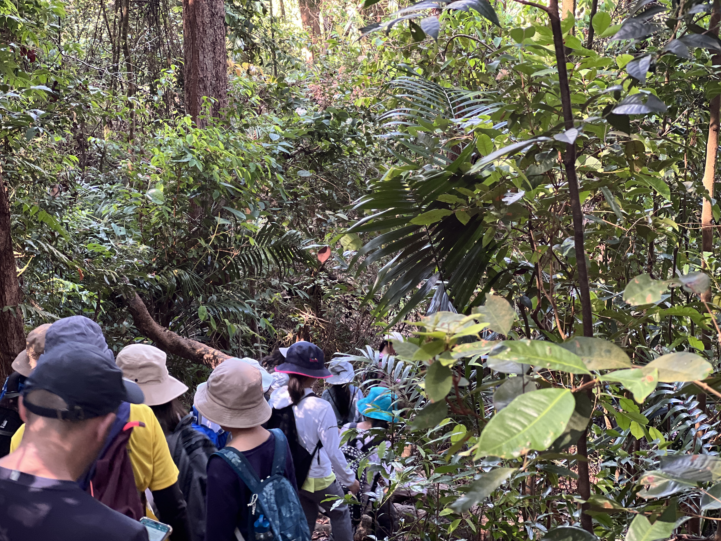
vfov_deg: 18.7
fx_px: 1645
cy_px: 270
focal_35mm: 79
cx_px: 358
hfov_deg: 24.7
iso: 250
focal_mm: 9
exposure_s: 1/40
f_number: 2.8
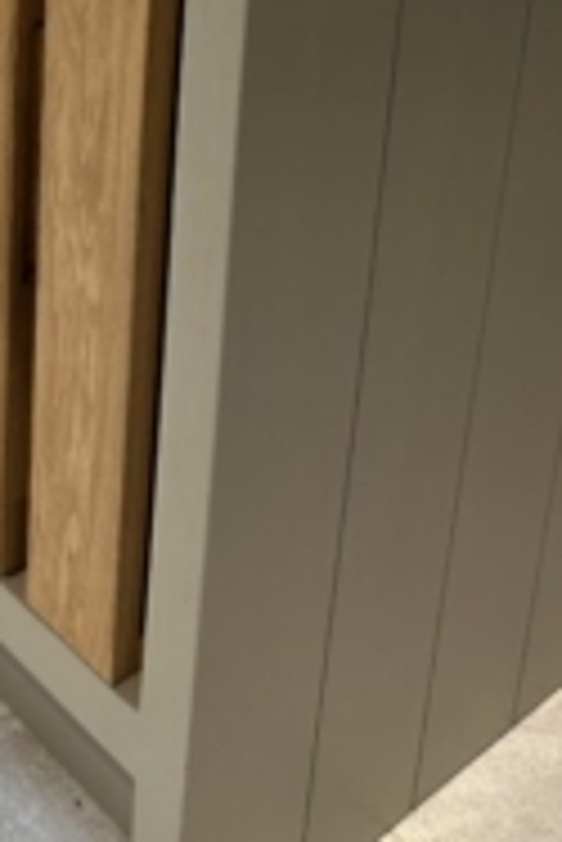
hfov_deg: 20.2
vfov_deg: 27.7
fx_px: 1496
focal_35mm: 64
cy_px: -158
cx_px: -67
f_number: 1.78
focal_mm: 6.86
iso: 200
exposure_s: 1/50
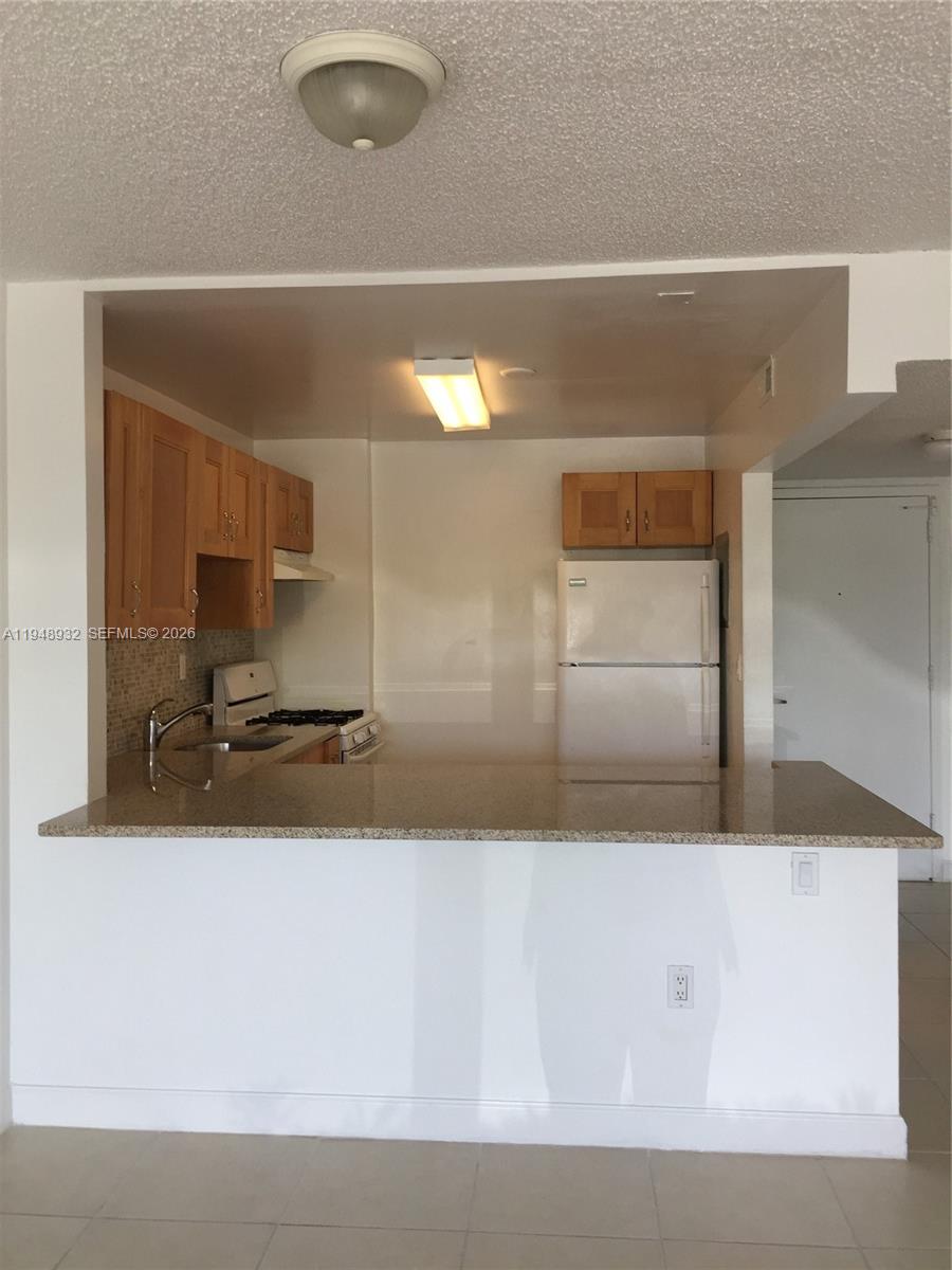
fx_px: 1063
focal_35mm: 29
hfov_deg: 48.2
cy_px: 635
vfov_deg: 61.7
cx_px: 476
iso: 50
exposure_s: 1/120
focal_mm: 4.15
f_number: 2.2
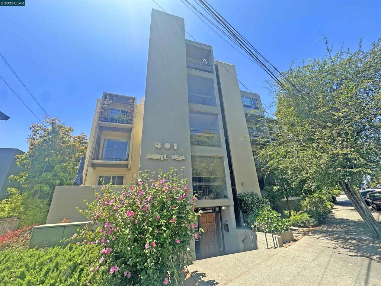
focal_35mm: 14
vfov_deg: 85.7
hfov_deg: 102.1
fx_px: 154
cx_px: 190
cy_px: 143
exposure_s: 1/567
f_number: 2.2
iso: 40
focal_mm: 2.22
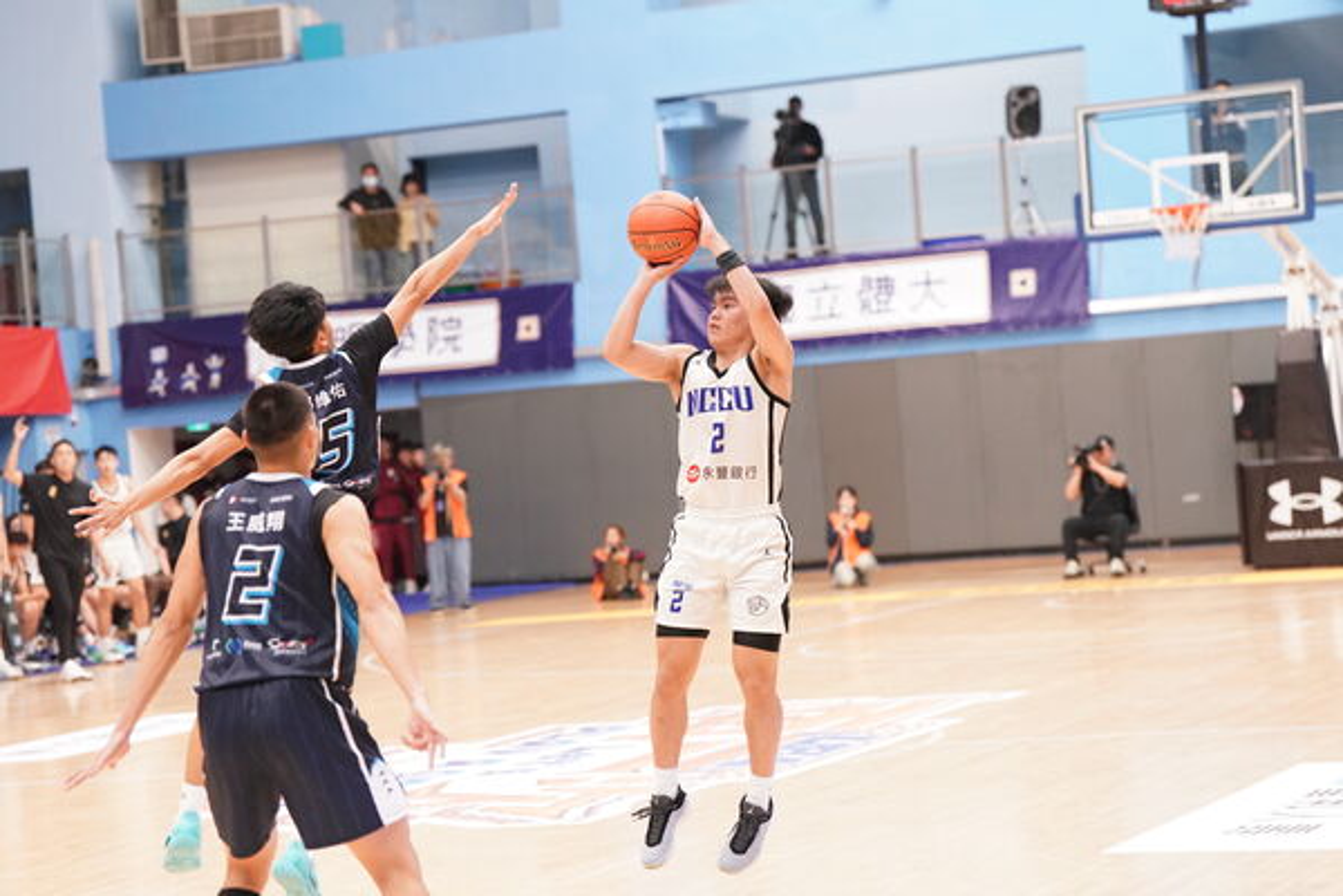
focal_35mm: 100
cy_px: 448
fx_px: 3730
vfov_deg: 13.7
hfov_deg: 20.4
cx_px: 672
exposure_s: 1/1250
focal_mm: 100
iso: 5000
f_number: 3.2
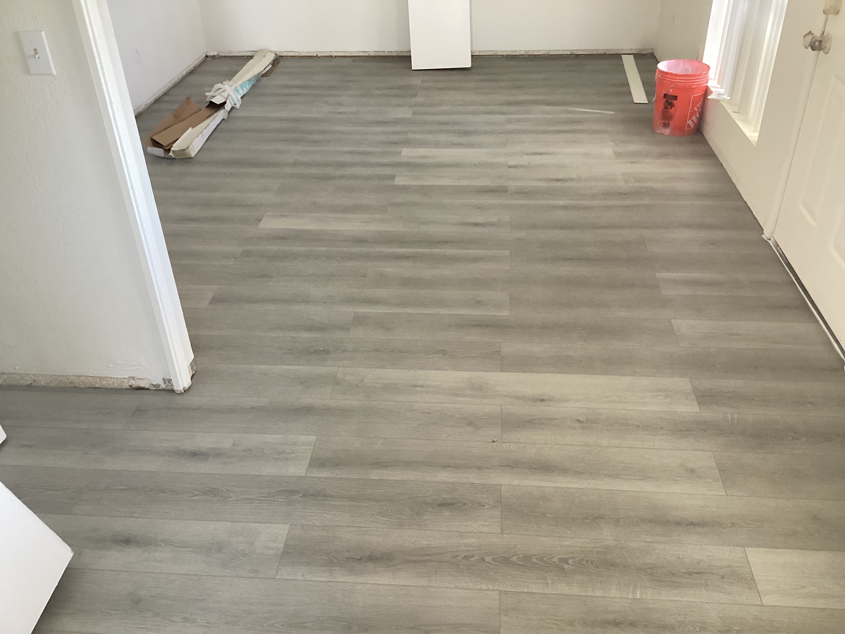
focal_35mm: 31
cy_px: 317
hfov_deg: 58.4
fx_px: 757
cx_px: 422
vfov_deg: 45.4
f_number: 2.4
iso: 160
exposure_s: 1/60
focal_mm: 3.3
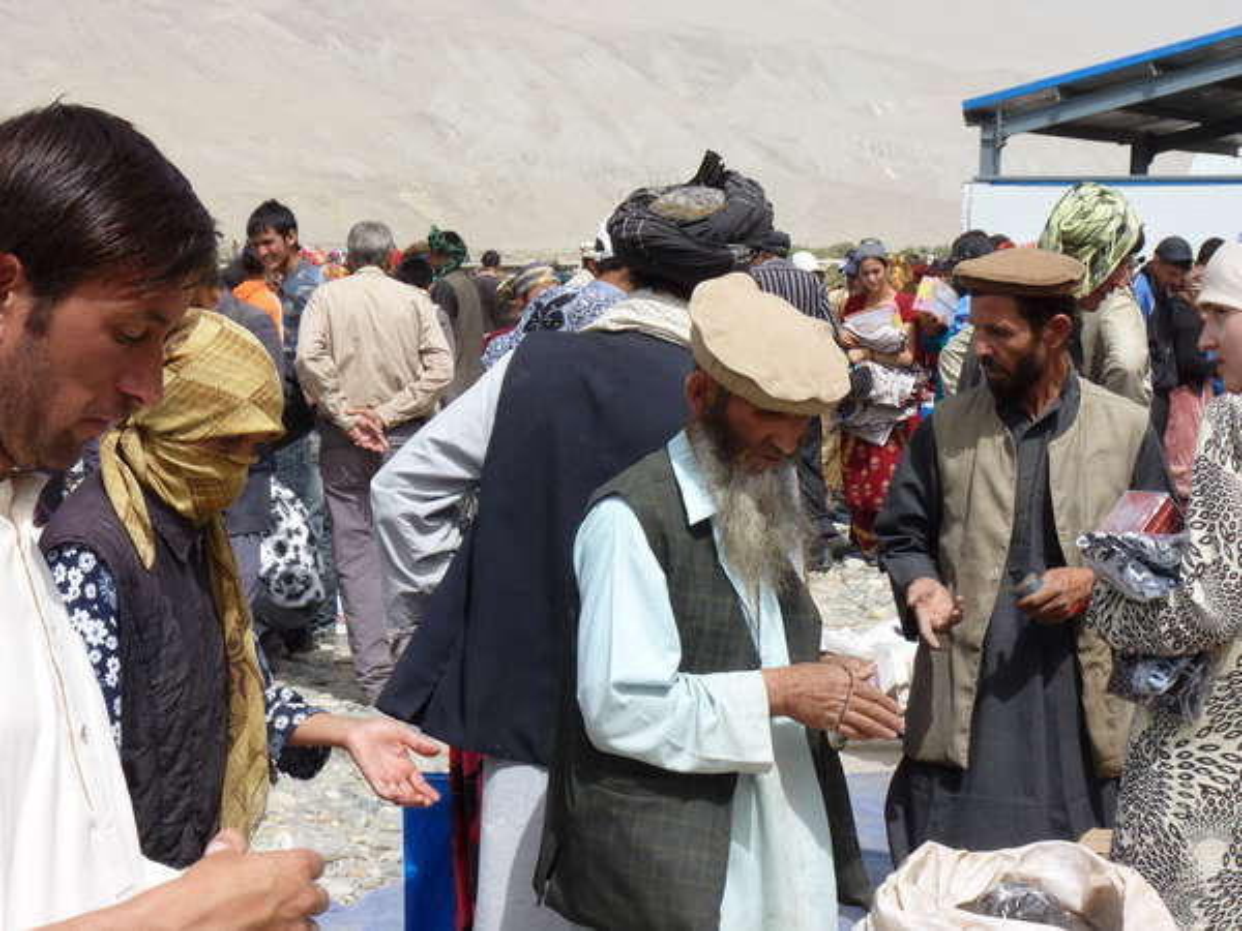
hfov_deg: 24.1
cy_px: 466
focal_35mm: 81
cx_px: 621
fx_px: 2906
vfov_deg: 18.2
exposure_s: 1/250
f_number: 5.6
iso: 80
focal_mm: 14.4
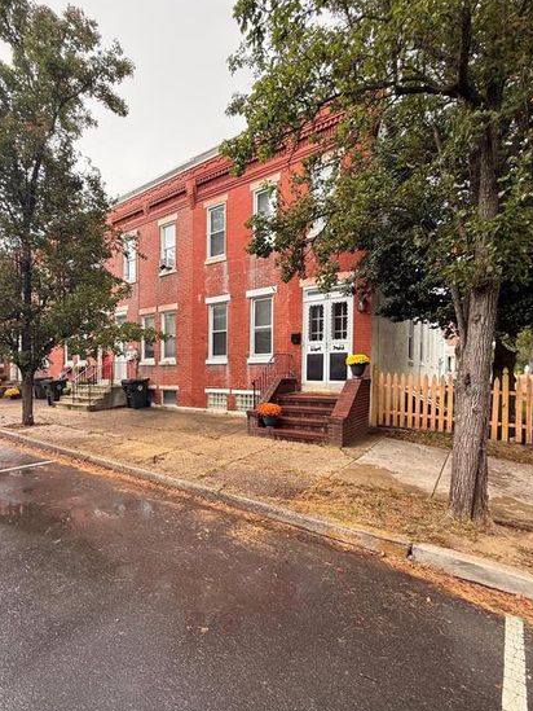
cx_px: 239
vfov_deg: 90.8
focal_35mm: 17
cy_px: 383
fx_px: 349
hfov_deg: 74.5
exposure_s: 1/121
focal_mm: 2.22
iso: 64
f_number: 2.2
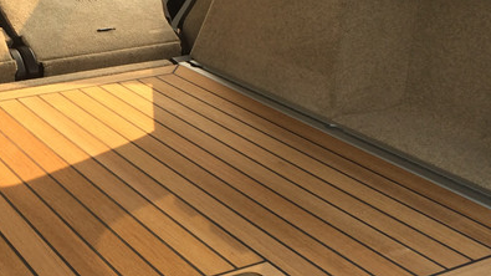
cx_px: 92
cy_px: 169
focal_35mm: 62
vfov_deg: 19.4
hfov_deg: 32.8
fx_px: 807
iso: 32
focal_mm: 4.12
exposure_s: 1/391
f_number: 2.2
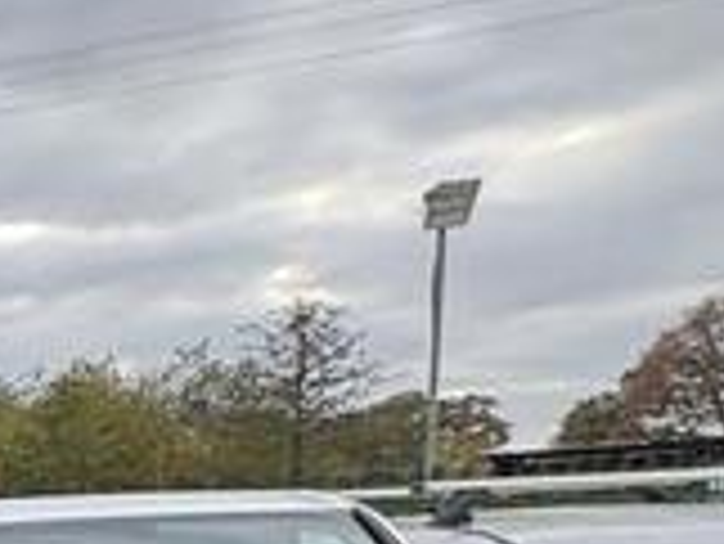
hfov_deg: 14.2
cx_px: -1102
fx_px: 1633
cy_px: 805
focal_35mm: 78
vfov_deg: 17.2
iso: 40
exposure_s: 1/154
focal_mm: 2.22
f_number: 2.2
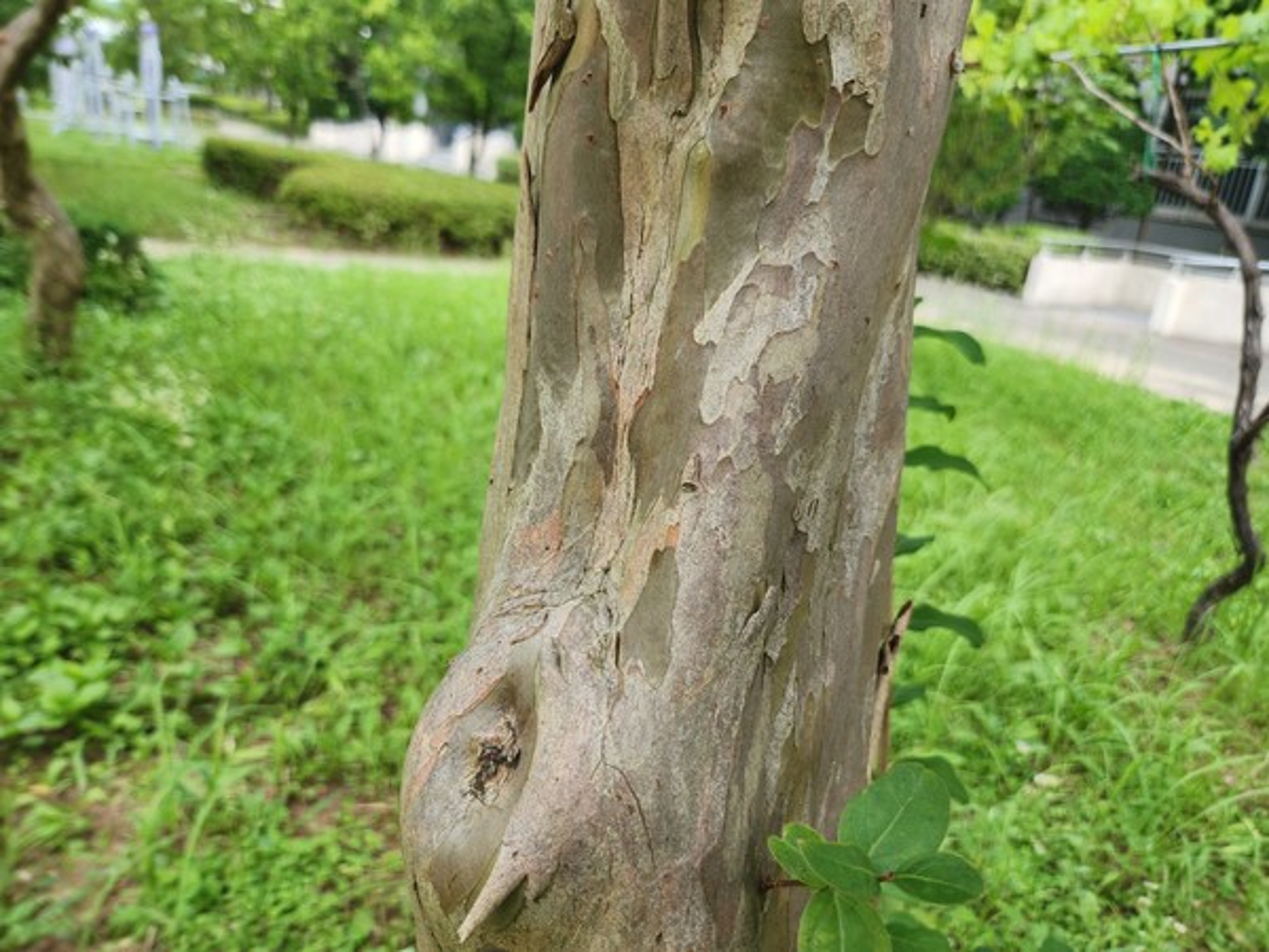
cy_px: 476
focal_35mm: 24
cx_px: 634
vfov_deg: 56.8
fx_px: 880
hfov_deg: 71.6
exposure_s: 1/120
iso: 100
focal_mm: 5
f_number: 1.8
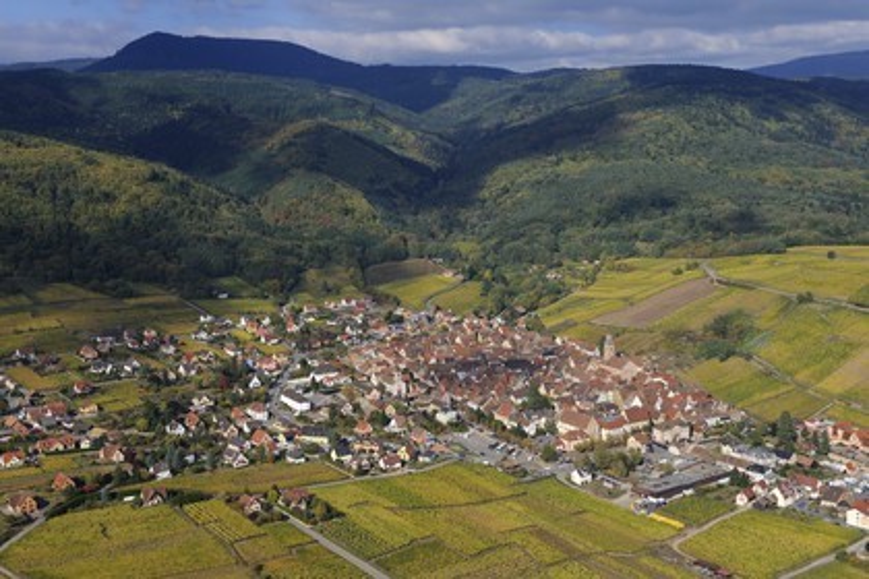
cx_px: 434
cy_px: 290
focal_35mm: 45
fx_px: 1086
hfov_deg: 43.6
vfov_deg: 29.9
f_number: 8
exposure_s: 1/640
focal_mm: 45
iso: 200
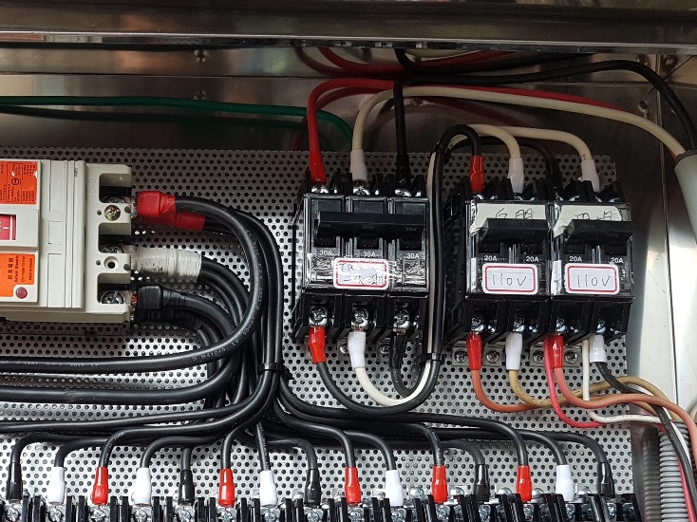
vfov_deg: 28.6
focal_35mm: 50
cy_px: 405
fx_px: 1006
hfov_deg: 37.3
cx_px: 175
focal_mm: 4.2
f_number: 1.7
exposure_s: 1/60
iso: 40
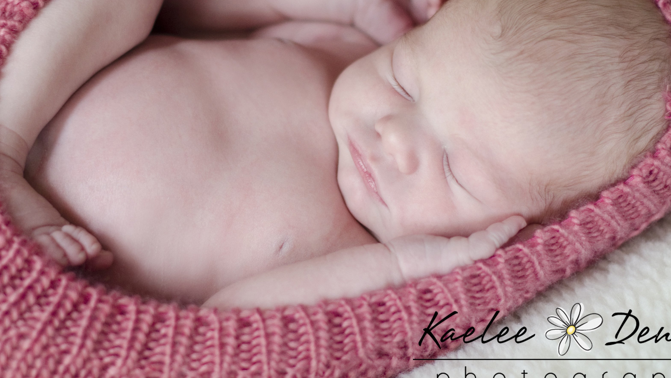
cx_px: 284
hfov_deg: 17.4
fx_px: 2189
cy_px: 107
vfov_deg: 9.8
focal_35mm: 123
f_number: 1.8
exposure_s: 1/200
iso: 400
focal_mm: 50
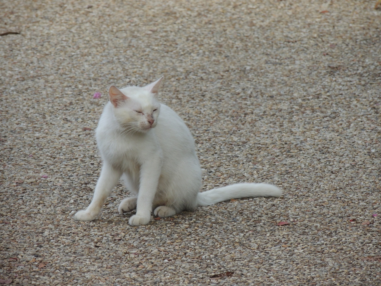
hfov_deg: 4.0
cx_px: 190
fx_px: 5503
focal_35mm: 500
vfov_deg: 3.0
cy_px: 143
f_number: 4.9
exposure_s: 1/800
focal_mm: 89.1
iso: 400
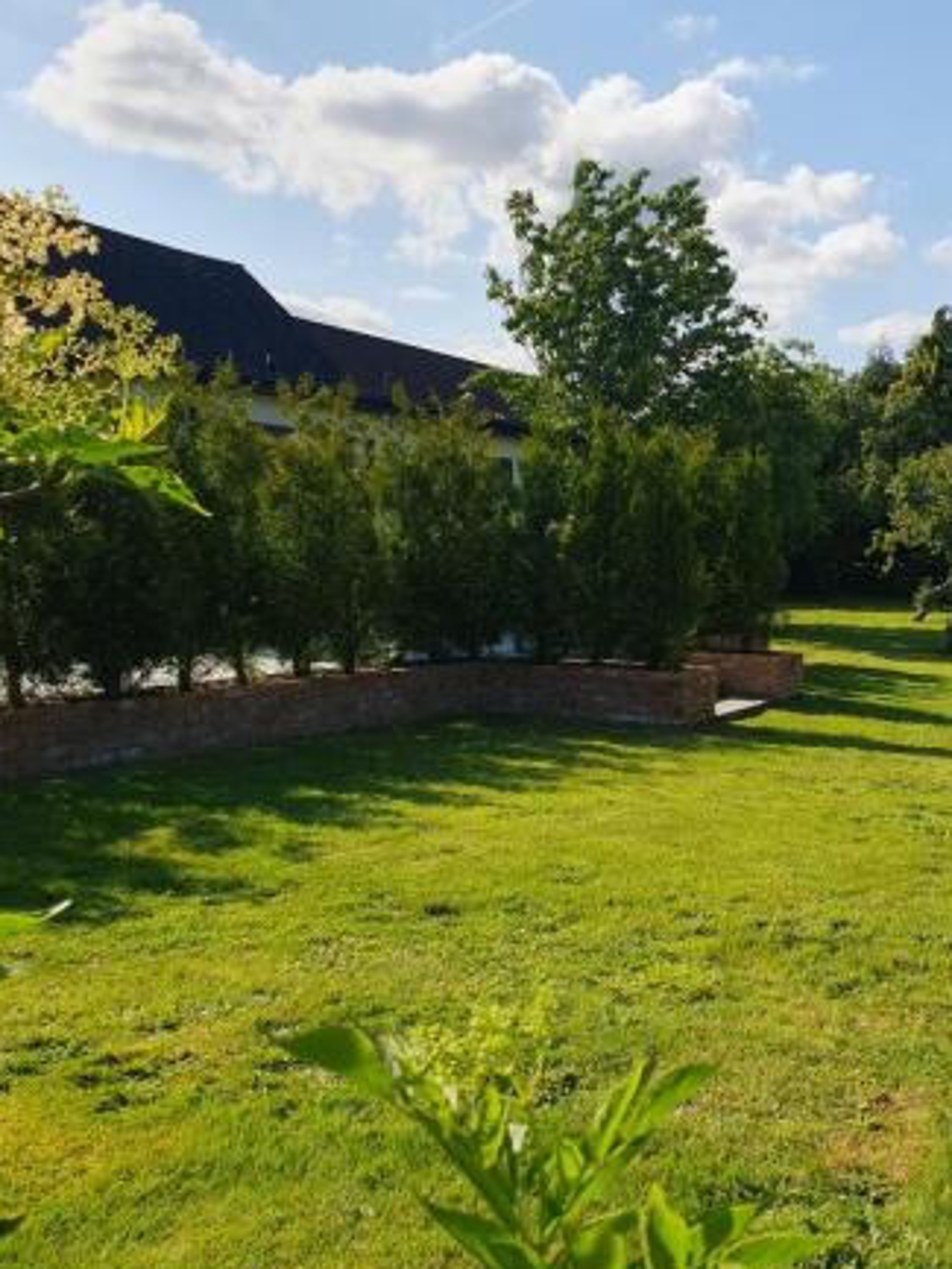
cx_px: 778
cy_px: 637
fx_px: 1283
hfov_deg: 39.0
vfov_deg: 52.6
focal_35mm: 35
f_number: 2.4
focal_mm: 4.32
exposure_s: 1/1740
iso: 50
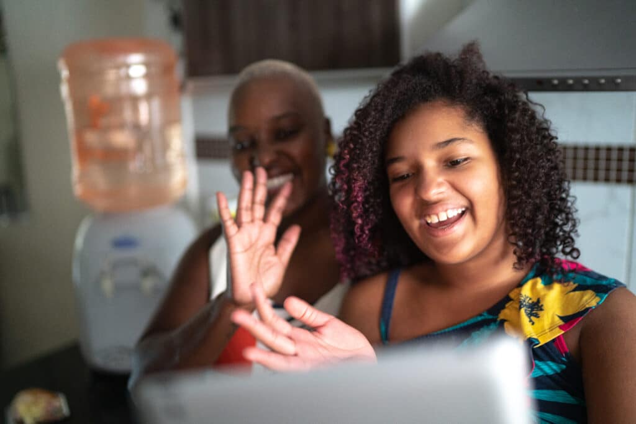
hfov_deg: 54.4
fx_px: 618
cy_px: 212
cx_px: 318
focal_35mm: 35
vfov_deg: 37.9
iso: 1600
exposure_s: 1/160
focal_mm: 35
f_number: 1.4
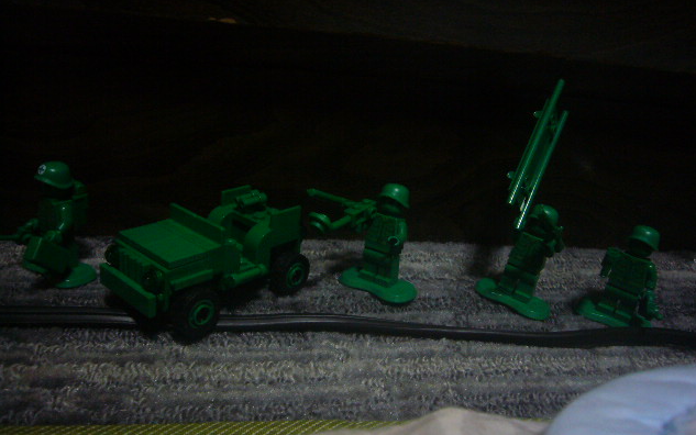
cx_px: 351
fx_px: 569
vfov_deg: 41.8
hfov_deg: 62.9
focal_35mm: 30
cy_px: 244
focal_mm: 4.6
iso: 200
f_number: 2.8
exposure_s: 1/8
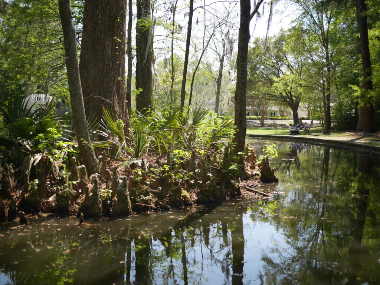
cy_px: 142
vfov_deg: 36.0
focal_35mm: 40
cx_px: 190
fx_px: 439
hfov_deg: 46.8
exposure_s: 1/2000
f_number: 1.8
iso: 200
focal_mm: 20
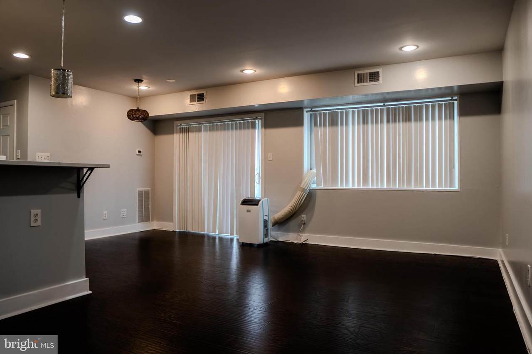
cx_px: 266
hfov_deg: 73.8
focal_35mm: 24
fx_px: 355
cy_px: 177
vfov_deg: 53.1
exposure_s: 1/30
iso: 100
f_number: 2
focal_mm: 16
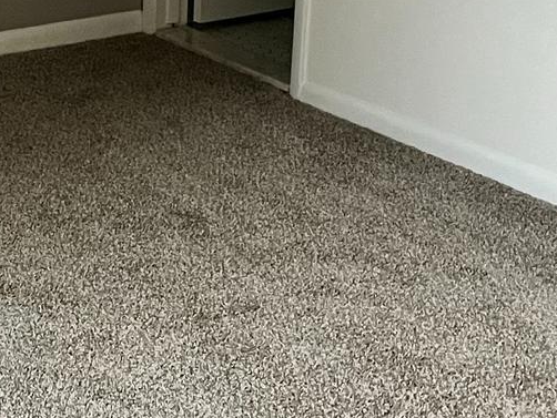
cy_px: 289
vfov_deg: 13.9
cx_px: -48
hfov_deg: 17.9
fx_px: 1706
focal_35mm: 106
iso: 500
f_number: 1.6
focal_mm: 5.1
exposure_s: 1/30
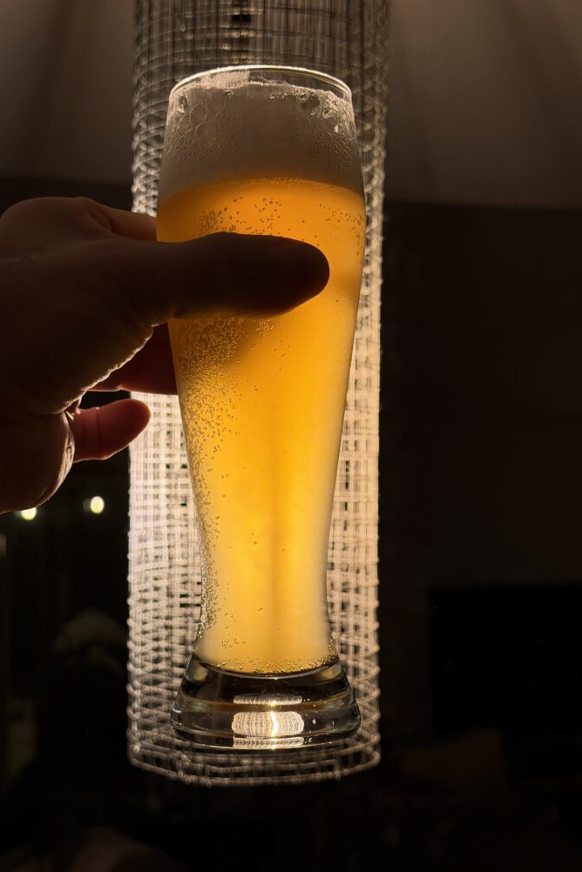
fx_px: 1237
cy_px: 428
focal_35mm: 51
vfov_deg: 38.9
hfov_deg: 26.5
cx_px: 263
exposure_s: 1/60
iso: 200
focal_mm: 6.76
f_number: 1.78
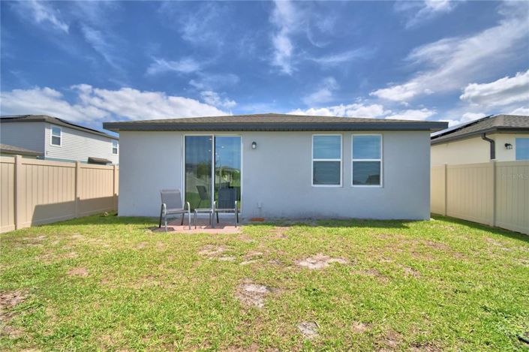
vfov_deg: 77.2
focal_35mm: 15
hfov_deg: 100.4
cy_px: 176
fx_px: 220
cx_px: 264
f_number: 4.5
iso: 100
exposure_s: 1/1600
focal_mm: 10
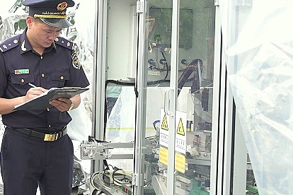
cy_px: 76
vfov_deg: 15.7
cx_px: 20
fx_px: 708
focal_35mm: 87
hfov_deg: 22.7
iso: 100
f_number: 7.1
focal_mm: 45
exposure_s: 1/160
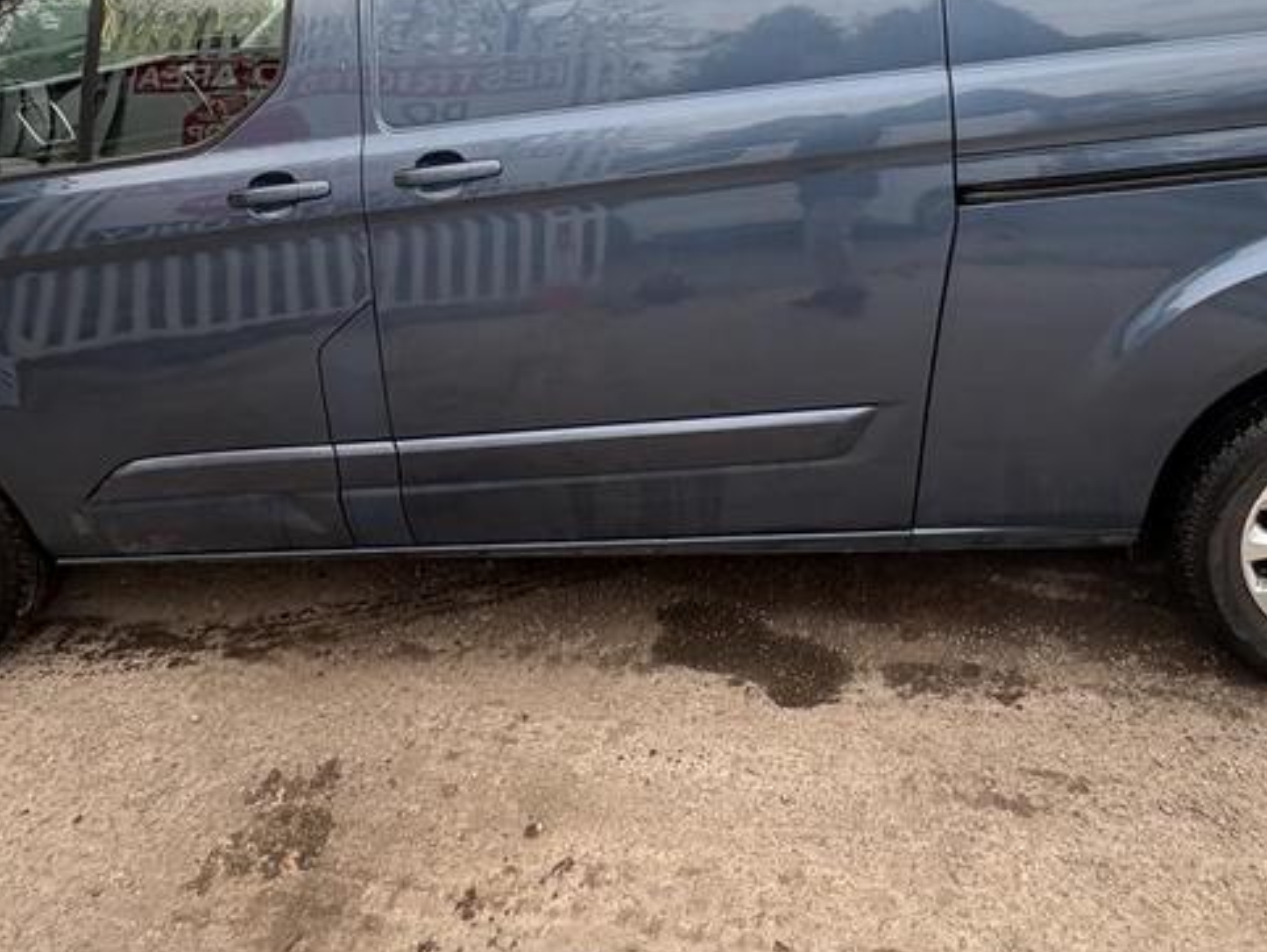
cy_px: 97
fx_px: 952
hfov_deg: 67.2
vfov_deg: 47.7
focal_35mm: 26
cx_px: 689
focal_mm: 2.22
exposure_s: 1/228
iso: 50
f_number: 2.2
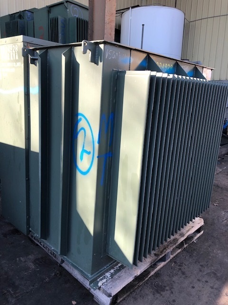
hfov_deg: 49.7
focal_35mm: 28
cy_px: 152
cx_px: 114
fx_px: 246
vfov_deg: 63.4
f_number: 1.8
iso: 20
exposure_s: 1/243
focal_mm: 3.99
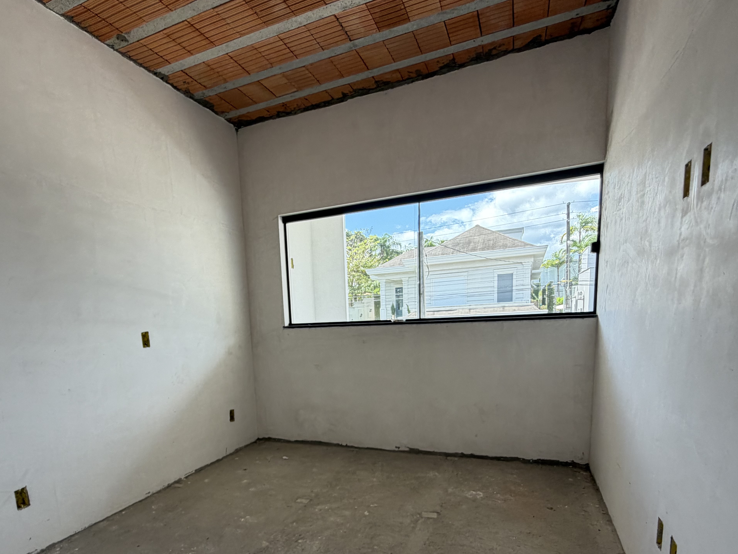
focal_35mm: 21
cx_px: 311
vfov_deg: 61.3
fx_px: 448
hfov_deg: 78.4
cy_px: 386
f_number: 2.2
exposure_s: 1/121
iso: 50
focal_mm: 2.22
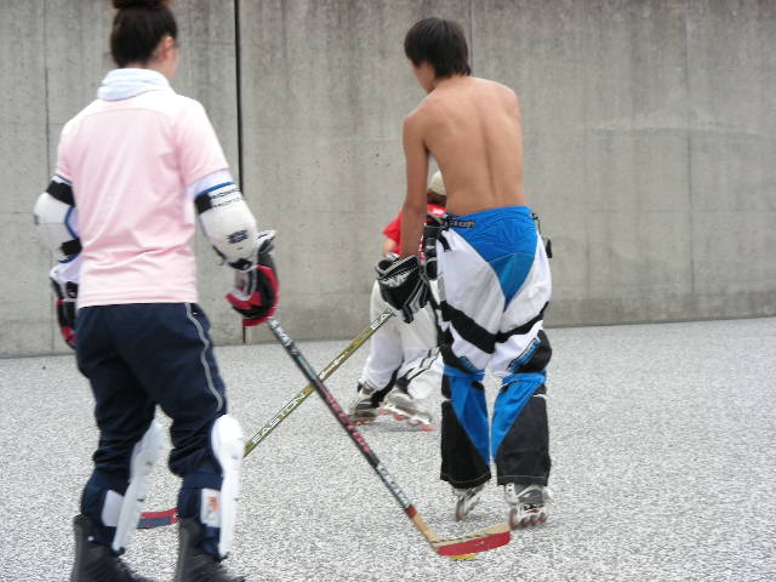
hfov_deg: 17.4
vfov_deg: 13.1
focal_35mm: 113
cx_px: 388
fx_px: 2533
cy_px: 291
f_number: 4
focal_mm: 18.9
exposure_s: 1/178
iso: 50
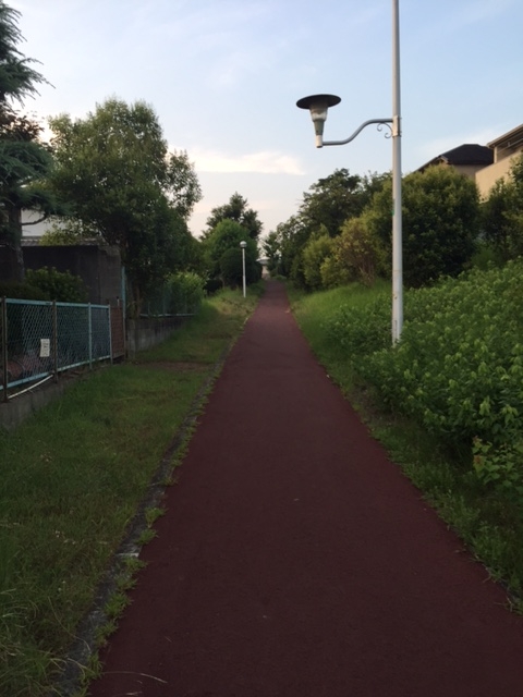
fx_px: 584
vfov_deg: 61.7
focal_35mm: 29
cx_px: 262
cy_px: 348
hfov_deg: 48.2
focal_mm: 4.15
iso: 40
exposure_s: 1/120
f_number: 2.2
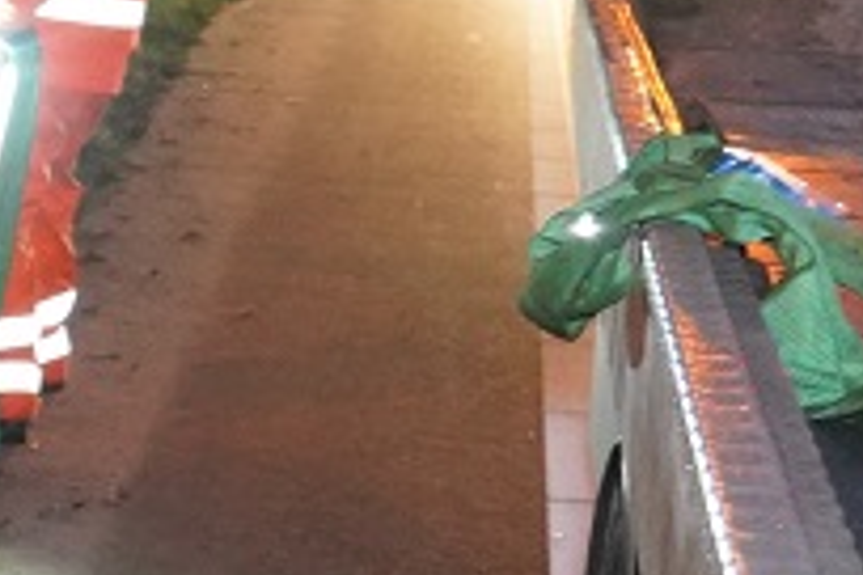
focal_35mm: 147
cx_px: -1079
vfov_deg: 9.3
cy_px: 330
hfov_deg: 11.8
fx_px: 3524
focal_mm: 30
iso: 12800
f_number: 4
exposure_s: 1/60
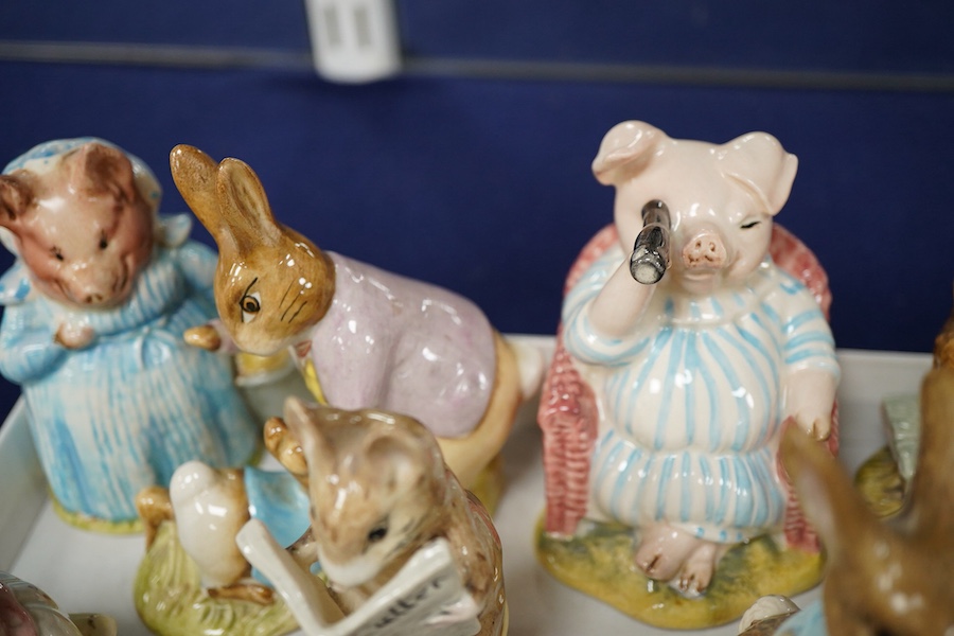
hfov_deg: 43.6
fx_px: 1192
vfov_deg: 29.9
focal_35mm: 45
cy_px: 318
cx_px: 477
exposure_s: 1/125
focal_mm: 30
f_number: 6.3
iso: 1250
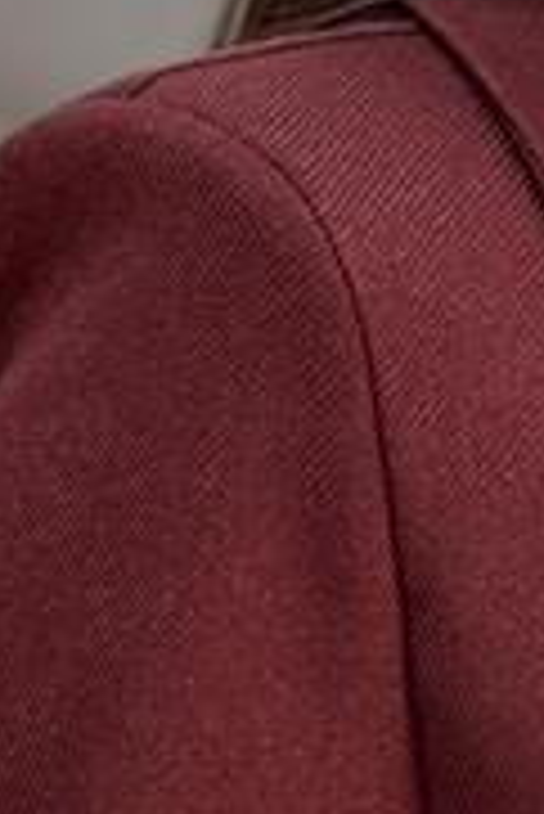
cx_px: 1146
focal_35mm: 367
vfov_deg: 5.5
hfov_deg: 3.7
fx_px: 8302
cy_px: 1558
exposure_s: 1/50
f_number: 1.78
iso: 80
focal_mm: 6.76
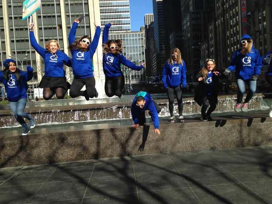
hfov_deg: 55.4
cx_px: 136
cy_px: 102
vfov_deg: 42.9
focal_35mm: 33
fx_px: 259
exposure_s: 1/1004
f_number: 2.4
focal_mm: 4.12
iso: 50
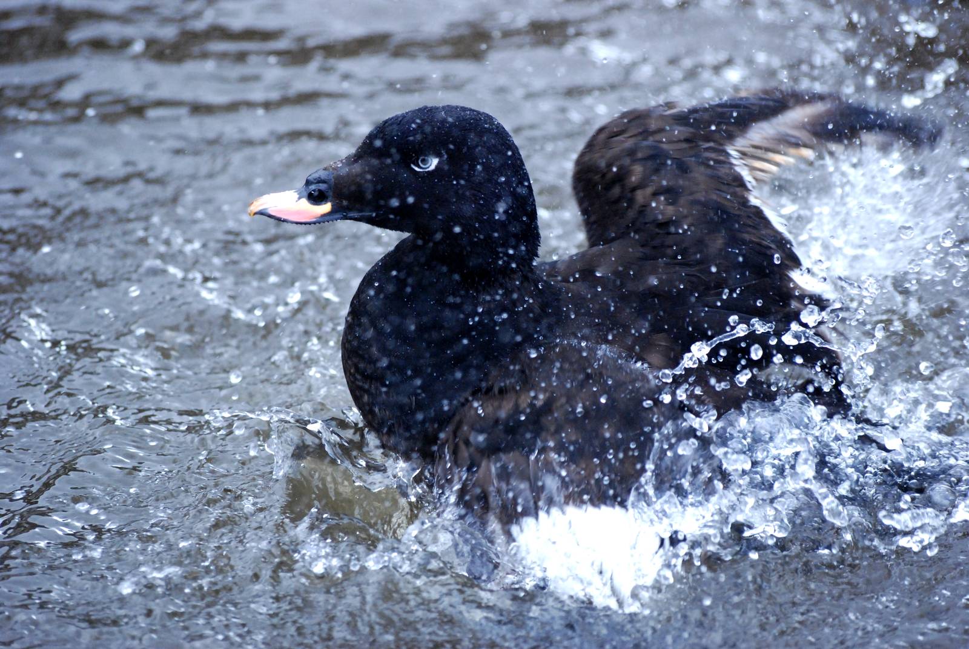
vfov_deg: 4.7
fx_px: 7882
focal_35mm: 292
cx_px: 484
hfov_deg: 7.0
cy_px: 324
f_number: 5
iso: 1600
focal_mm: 195
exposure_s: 1/800
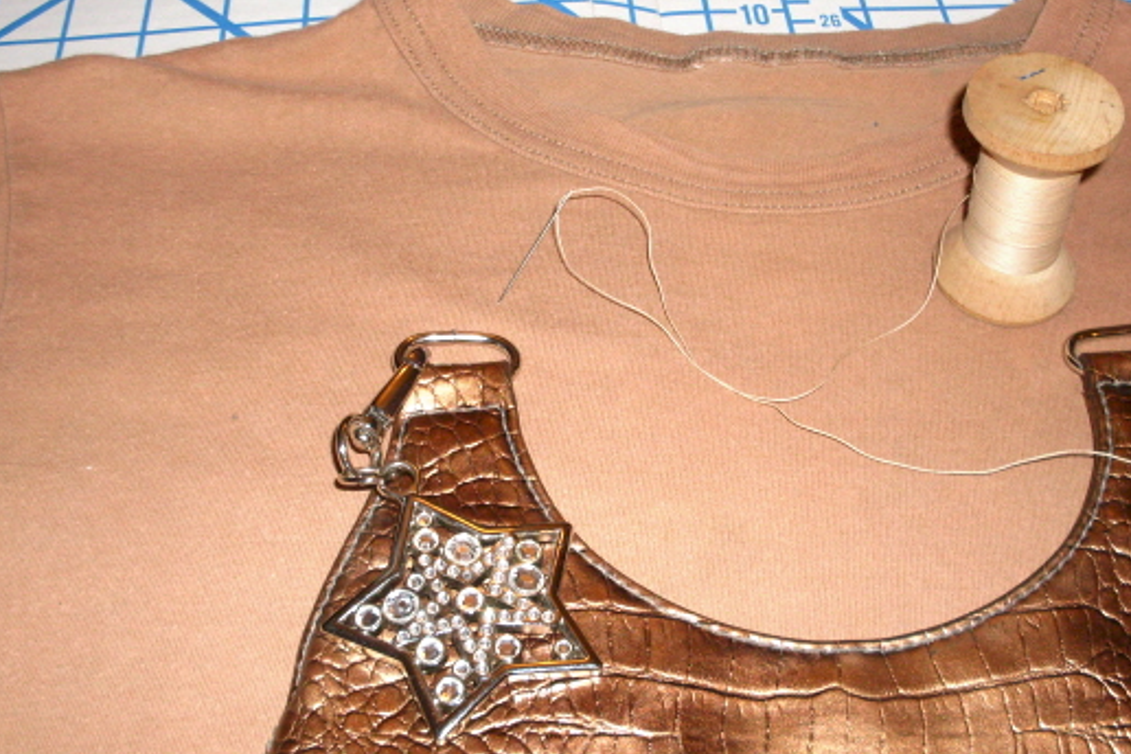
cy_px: 366
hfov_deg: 40.3
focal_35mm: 49
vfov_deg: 27.5
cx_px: 618
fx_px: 1539
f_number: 2.8
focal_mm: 6.3
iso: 100
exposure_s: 1/45
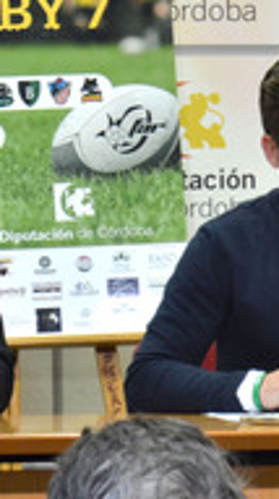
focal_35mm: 259
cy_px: 389
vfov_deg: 8.3
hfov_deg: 4.7
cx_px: 336
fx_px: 3411
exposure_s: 1/80
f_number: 5.6
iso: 800
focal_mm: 55
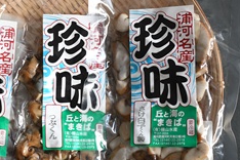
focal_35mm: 89
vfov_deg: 15.4
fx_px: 593
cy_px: 89
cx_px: 59
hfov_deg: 22.6
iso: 1000
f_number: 5
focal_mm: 27
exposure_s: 1/100
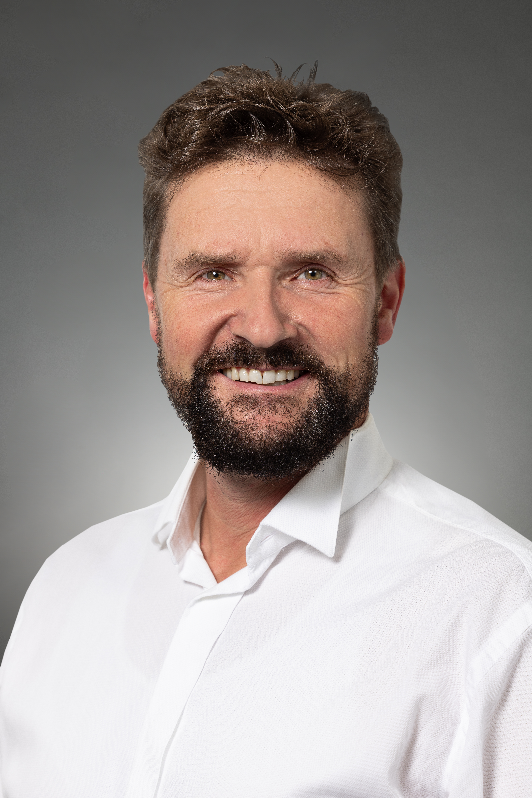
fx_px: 2261
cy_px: 399
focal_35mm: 102
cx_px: 266
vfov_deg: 20.0
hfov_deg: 13.4
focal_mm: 102
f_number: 8
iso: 100
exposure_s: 1/200
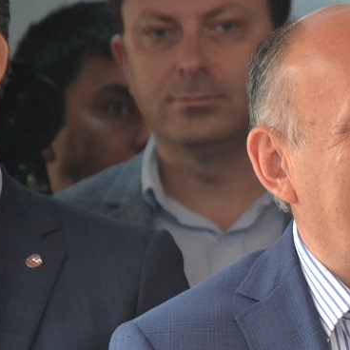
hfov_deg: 2.7
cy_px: 239
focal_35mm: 639
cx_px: 409
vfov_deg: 2.7
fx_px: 7310
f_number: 5.6
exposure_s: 1/500
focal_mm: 200
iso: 2800
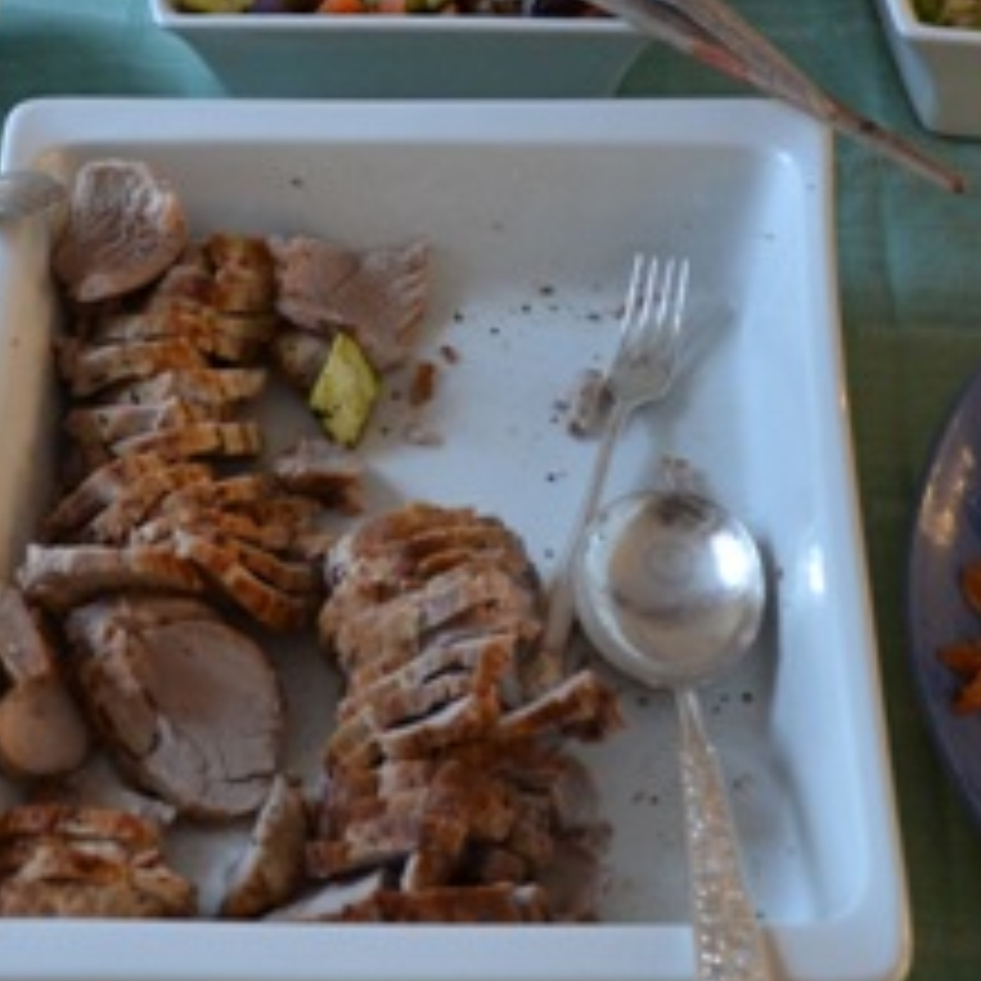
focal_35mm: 84
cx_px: 477
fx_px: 2693
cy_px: 198
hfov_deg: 20.6
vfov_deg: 20.4
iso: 800
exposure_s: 1/50
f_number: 3.5
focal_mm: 18
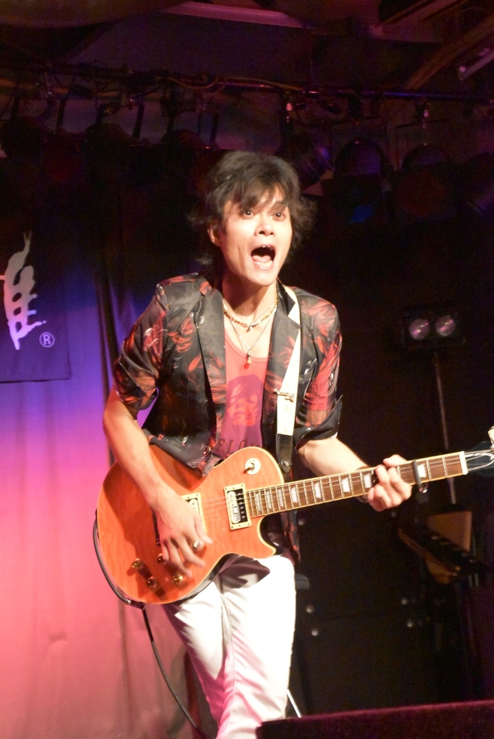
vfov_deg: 23.4
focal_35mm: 87
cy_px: 370
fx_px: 1788
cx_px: 247
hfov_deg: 15.7
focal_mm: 58
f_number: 5
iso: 12800
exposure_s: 1/60
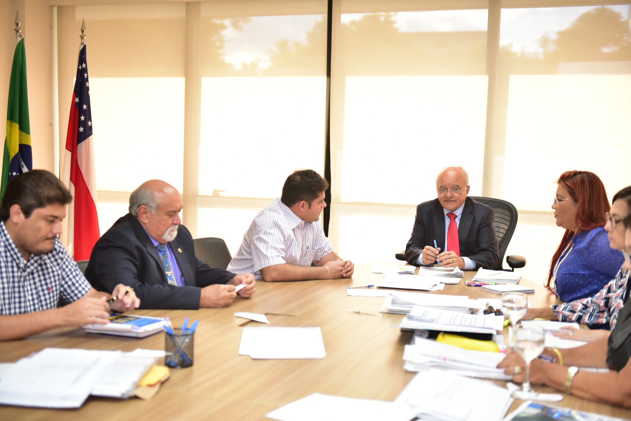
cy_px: 210
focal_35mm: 48
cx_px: 316
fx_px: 841
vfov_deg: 28.1
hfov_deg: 41.1
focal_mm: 48
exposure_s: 1/125
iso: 1600
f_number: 2.8
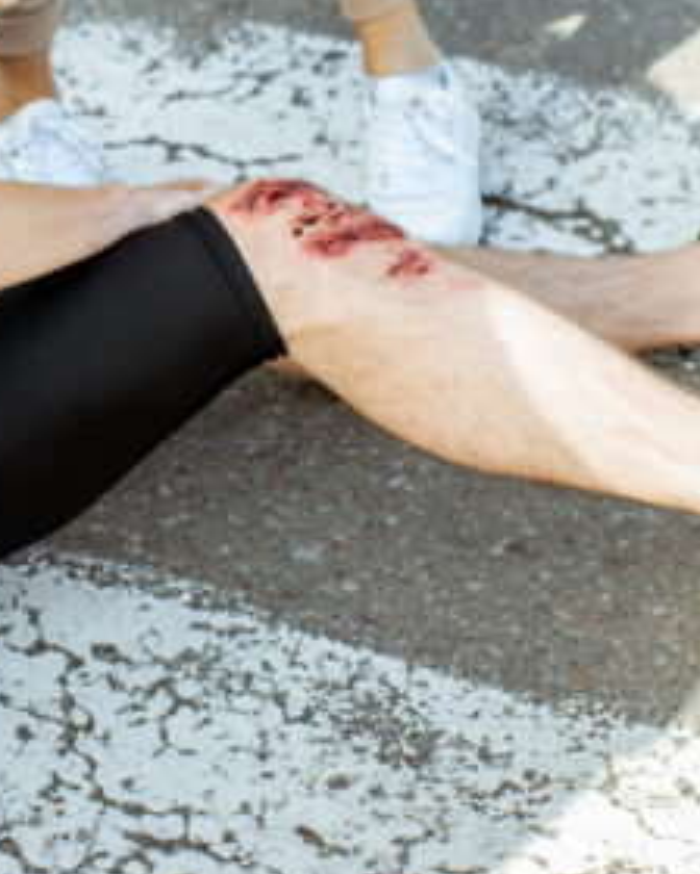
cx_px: 53
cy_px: 208
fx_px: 3108
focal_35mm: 120
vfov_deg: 15.9
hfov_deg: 12.7
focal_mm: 35
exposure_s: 1/2500
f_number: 2.2
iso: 200
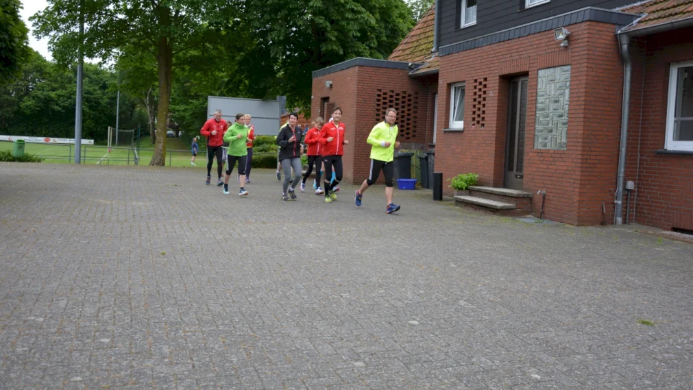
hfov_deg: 56.6
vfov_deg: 33.7
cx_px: 348
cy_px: 162
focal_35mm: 35
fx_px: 643
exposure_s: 1/500
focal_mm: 22
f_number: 3.8
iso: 800
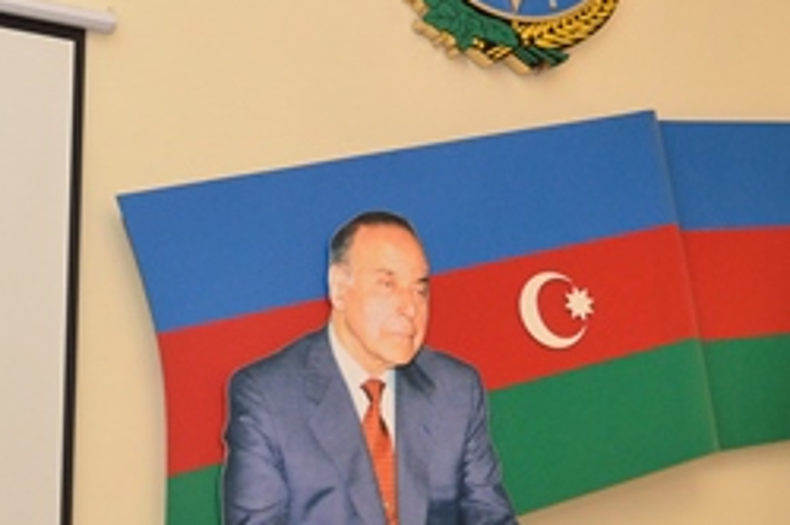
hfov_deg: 21.9
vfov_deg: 14.3
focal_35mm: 92
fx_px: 2016
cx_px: 183
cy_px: 655
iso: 2200
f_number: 7.1
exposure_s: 1/125
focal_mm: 24
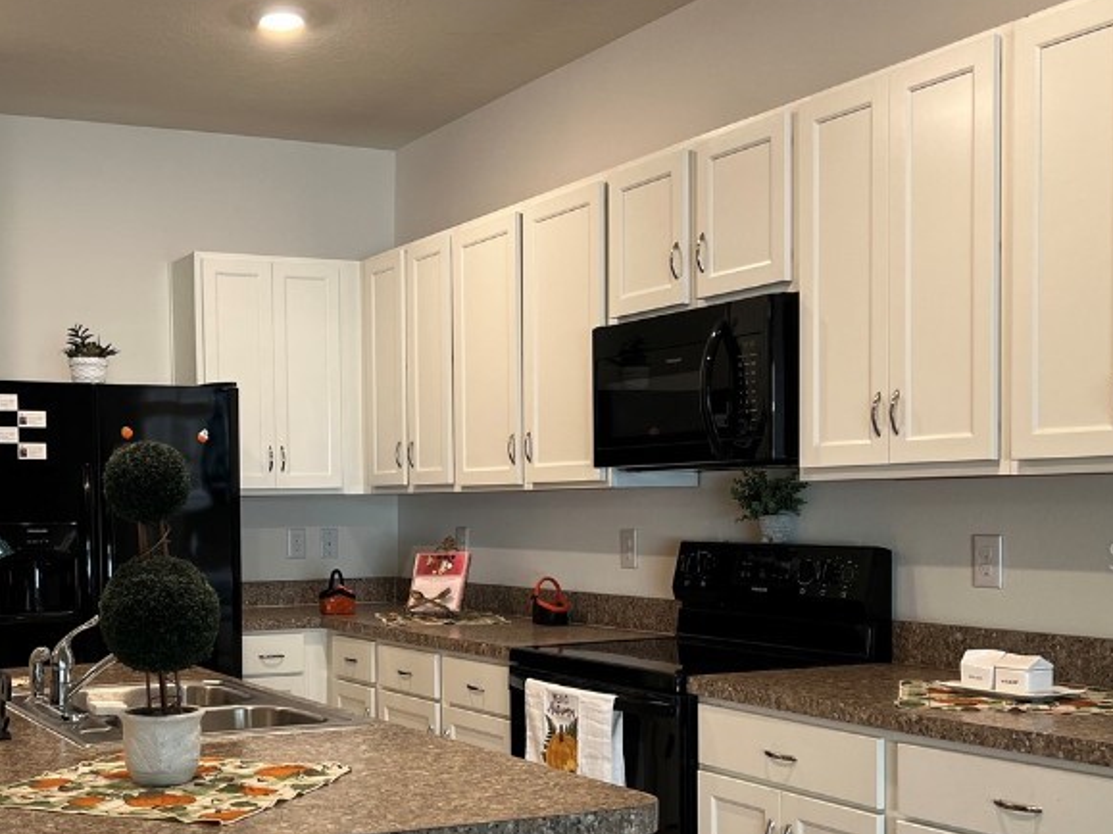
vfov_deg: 31.3
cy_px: 555
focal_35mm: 46
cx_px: 306
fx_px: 1479
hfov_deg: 40.3
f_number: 1.5
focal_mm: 5.7
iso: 64
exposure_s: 1/60
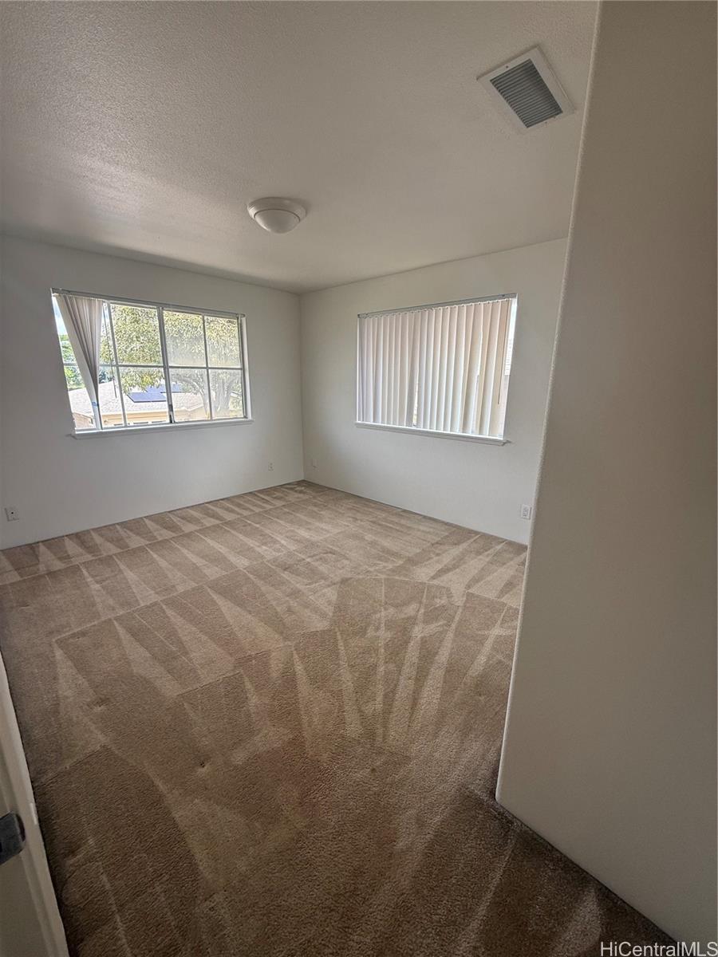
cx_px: 359
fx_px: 387
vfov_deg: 102.1
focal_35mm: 14
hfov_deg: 85.7
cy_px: 478
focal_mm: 2.22
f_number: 2.2
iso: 64
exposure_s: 1/184
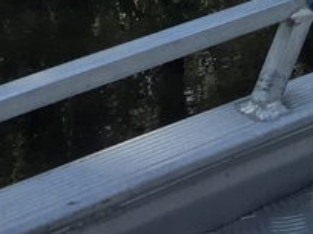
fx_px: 1646
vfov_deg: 7.3
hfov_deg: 10.1
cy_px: -450
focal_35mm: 182
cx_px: 600
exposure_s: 1/842
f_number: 2.2
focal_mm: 4.15
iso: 32
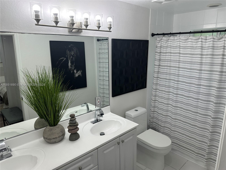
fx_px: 157
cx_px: 113
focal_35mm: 24
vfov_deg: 56.8
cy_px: 85
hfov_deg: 71.6
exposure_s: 1/168
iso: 64
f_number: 1.78
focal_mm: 6.86
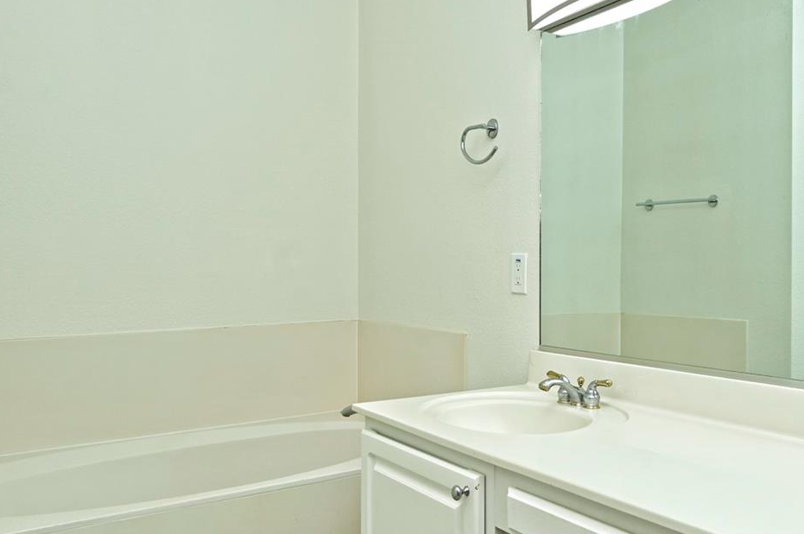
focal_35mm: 34
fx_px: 761
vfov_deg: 38.7
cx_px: 598
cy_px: 273
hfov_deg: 53.3
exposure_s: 1/30
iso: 100
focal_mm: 15.5
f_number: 6.3
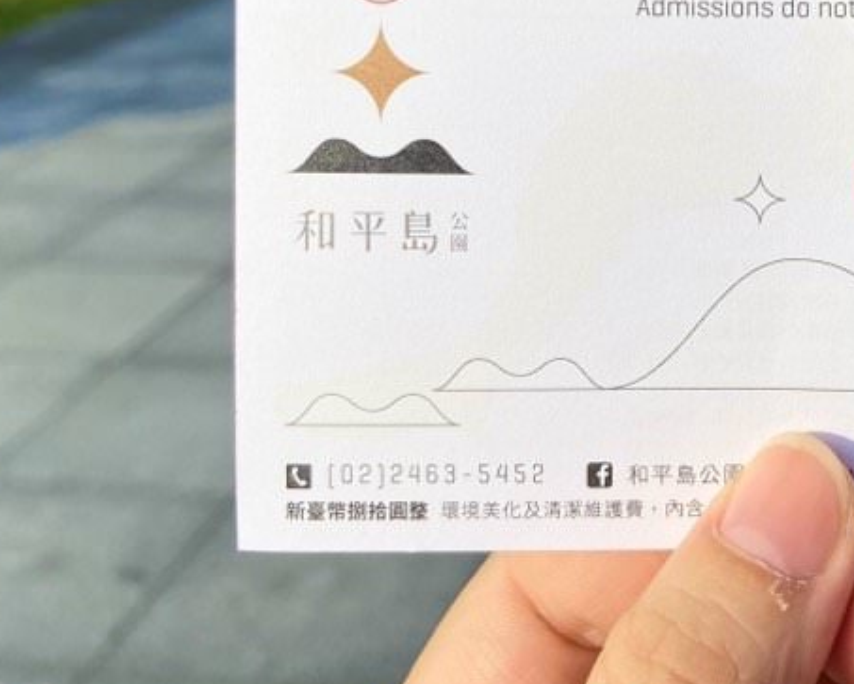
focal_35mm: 56
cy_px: 92
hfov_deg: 32.0
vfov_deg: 26.4
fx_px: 1416
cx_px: 764
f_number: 1.8
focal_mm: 4.25
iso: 32
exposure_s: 1/4274
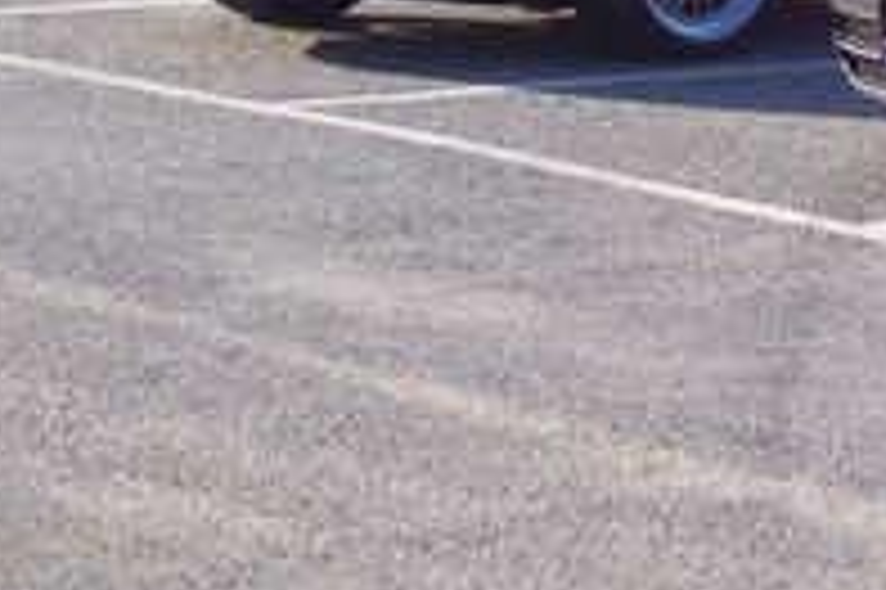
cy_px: -90
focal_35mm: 220
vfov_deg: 6.2
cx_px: 1403
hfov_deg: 9.1
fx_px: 5410
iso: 80
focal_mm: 10.8
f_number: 3.6
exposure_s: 1/347
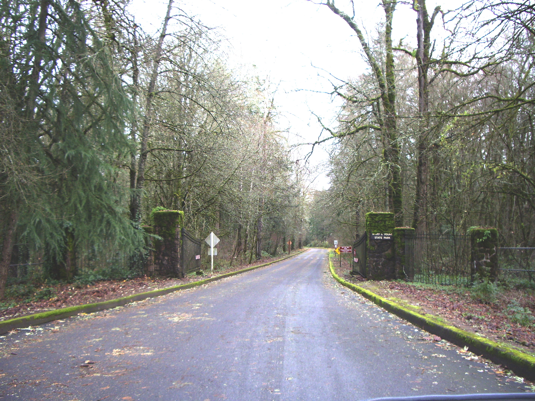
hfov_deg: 52.6
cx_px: 268
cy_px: 200
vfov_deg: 40.7
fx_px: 541
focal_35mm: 35
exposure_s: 1/80
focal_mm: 5.8
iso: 80
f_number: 2.6
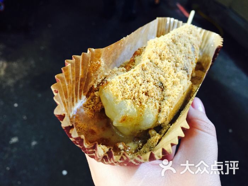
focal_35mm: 29
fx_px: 208
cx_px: 124
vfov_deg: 48.2
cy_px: 93
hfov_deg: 61.7
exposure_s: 1/15
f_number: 2.2
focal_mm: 4.15
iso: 50
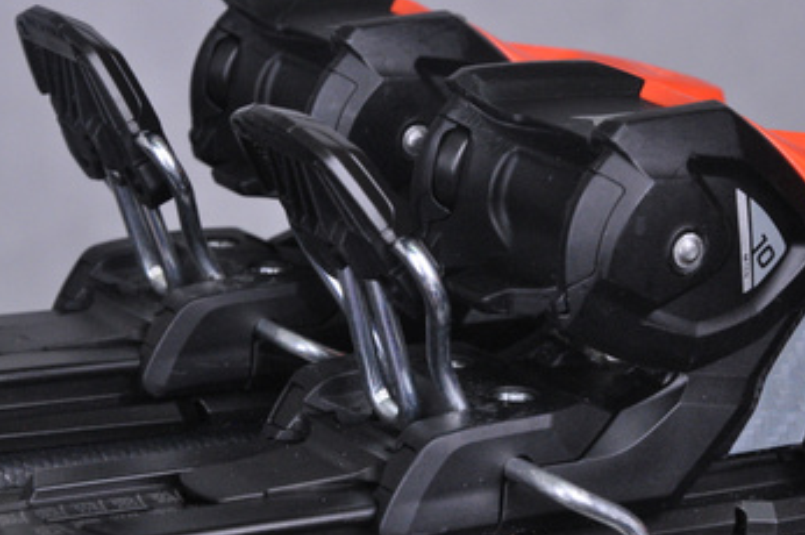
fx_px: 3485
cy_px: 294
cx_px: 500
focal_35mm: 156
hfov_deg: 13.2
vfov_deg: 8.8
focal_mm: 80
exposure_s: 1/125
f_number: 9.5
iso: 3200
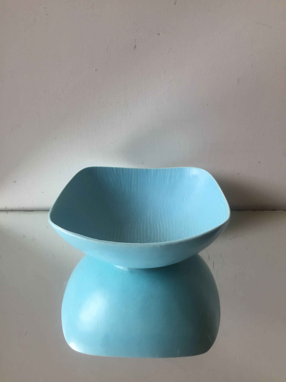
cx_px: 143
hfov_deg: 48.2
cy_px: 191
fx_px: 319
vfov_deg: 61.7
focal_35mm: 29
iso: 32
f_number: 2.2
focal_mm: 4.15
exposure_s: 1/33
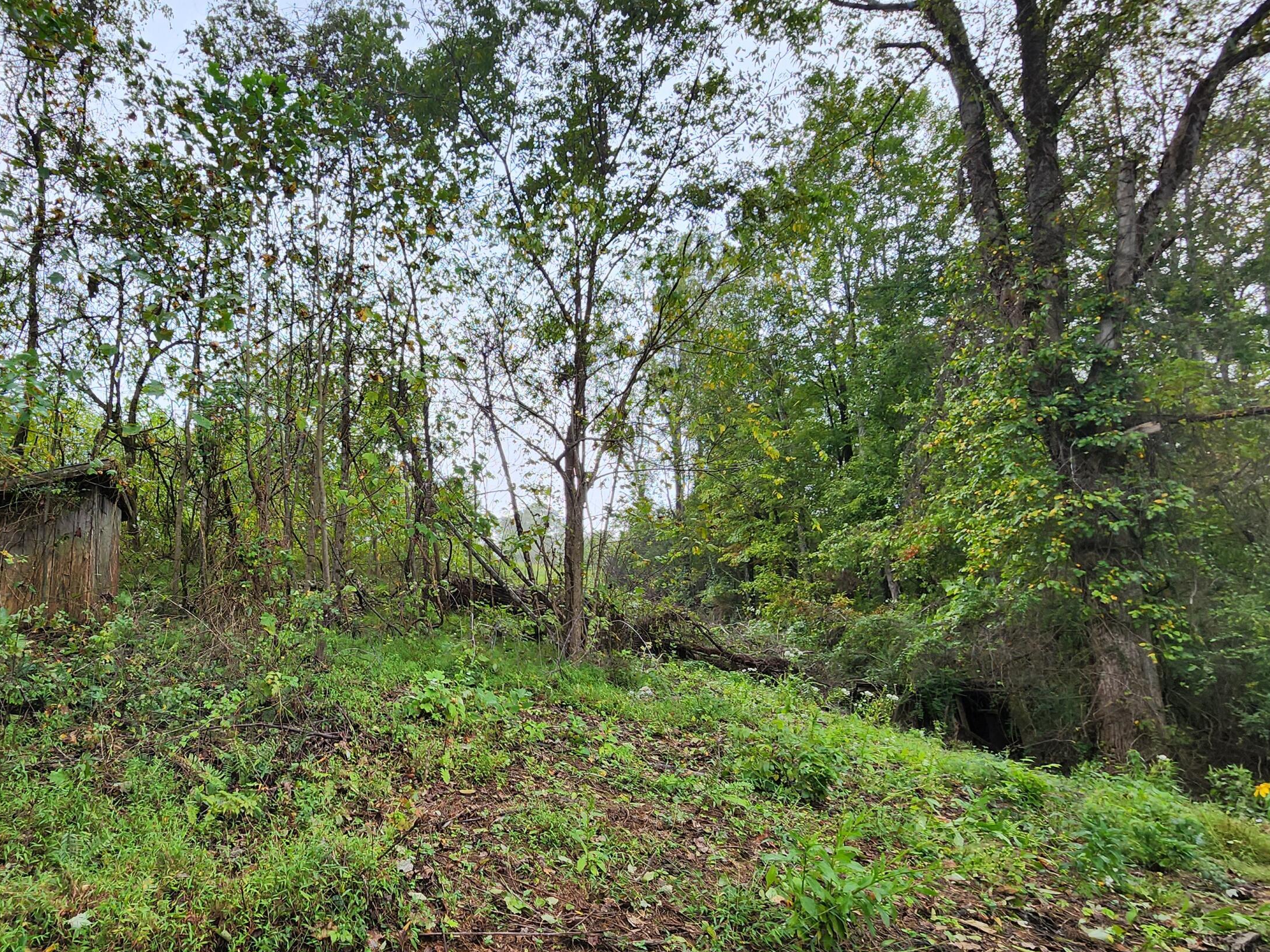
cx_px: 400
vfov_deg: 71.2
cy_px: 547
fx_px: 660
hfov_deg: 84.0
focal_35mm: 18
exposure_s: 1/246
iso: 50
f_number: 2.2
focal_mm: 2.2
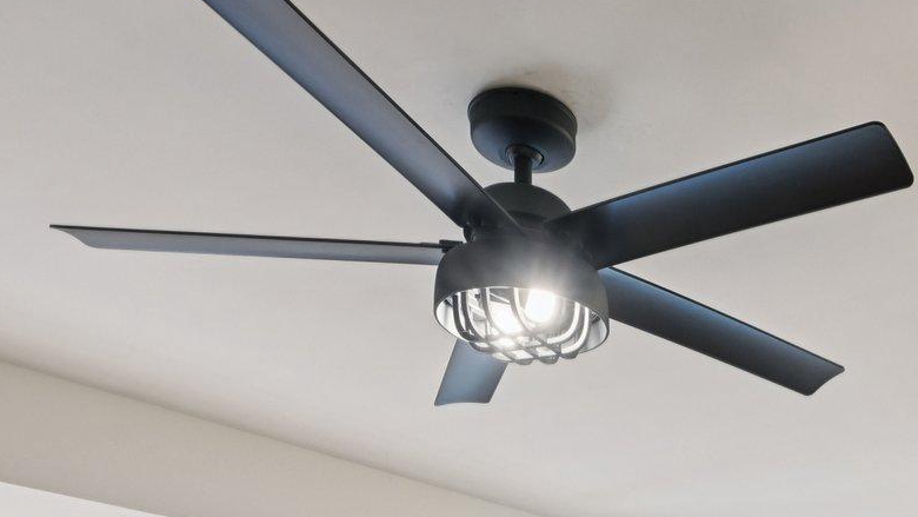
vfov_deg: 22.4
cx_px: 862
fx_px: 1071
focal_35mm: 44
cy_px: 773
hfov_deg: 41.8
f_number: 8
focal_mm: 16
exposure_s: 1/15
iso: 800
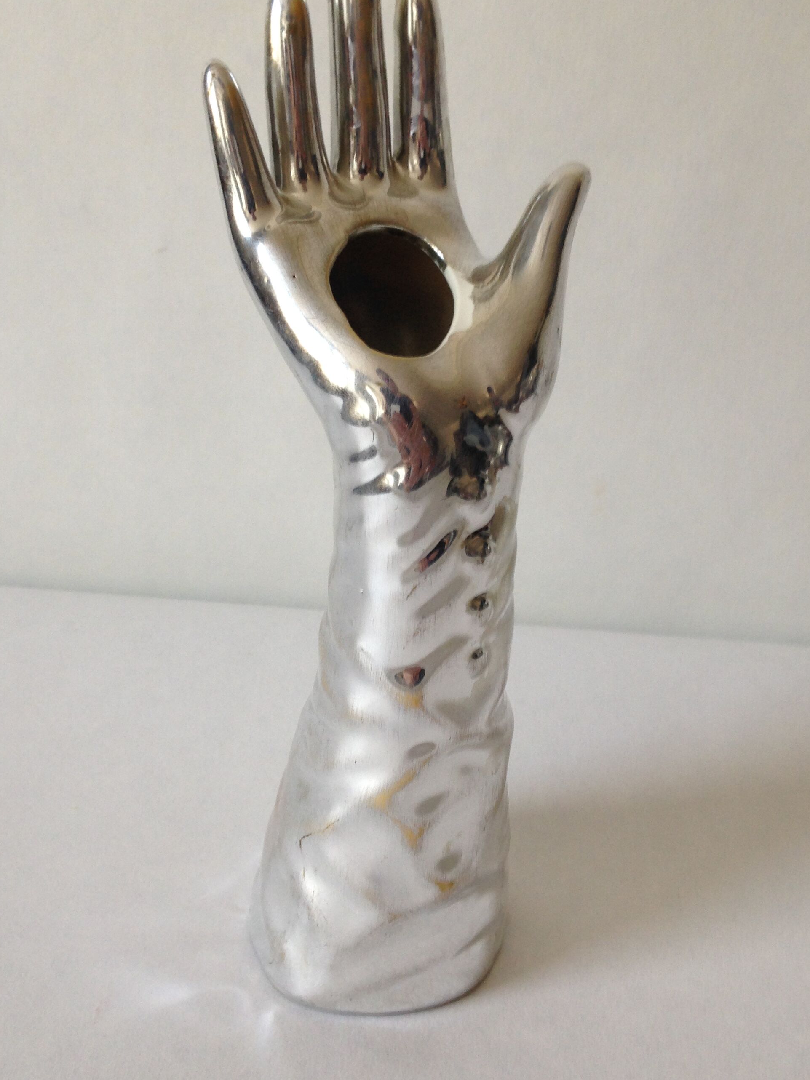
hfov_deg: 34.3
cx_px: 472
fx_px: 1311
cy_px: 488
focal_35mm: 42
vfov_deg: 44.7
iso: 50
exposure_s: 1/24
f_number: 2.4
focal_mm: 4.12
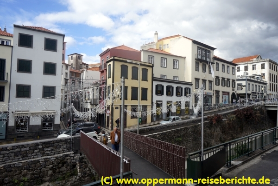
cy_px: 93
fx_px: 216
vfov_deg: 46.4
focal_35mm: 28
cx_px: 139
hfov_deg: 65.5
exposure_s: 1/200
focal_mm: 28
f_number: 8
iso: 100
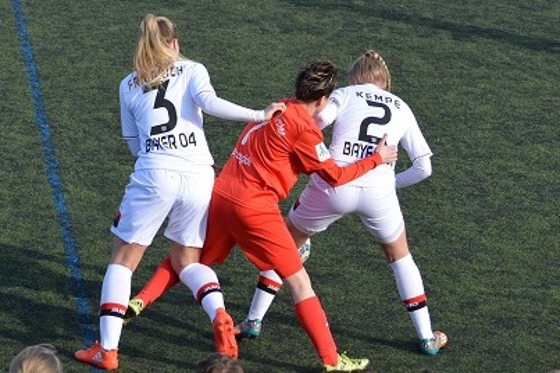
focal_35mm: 128
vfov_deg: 10.7
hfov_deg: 16.1
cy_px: 186
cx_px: 280
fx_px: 1982
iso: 400
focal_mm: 85
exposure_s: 1/1250
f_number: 5
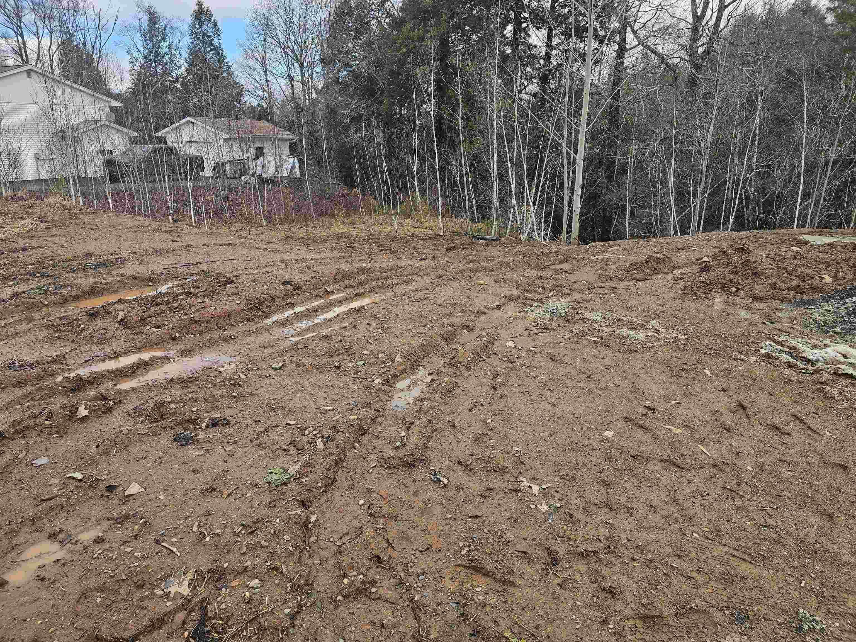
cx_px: 428
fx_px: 569
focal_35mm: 23
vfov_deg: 58.9
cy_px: 321
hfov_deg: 73.9
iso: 10
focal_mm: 6.3
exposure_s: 1/192
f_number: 1.7
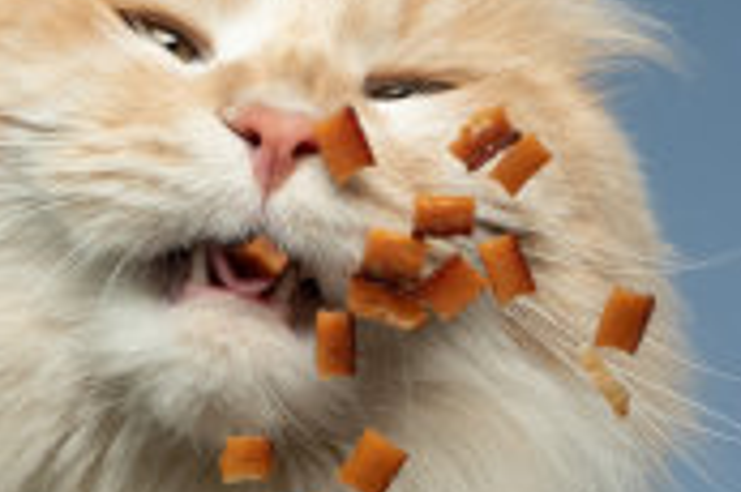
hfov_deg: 16.4
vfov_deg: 11.0
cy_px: 56
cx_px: 167
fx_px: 2550
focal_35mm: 124
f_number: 10
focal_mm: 35
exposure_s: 1/200
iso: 160
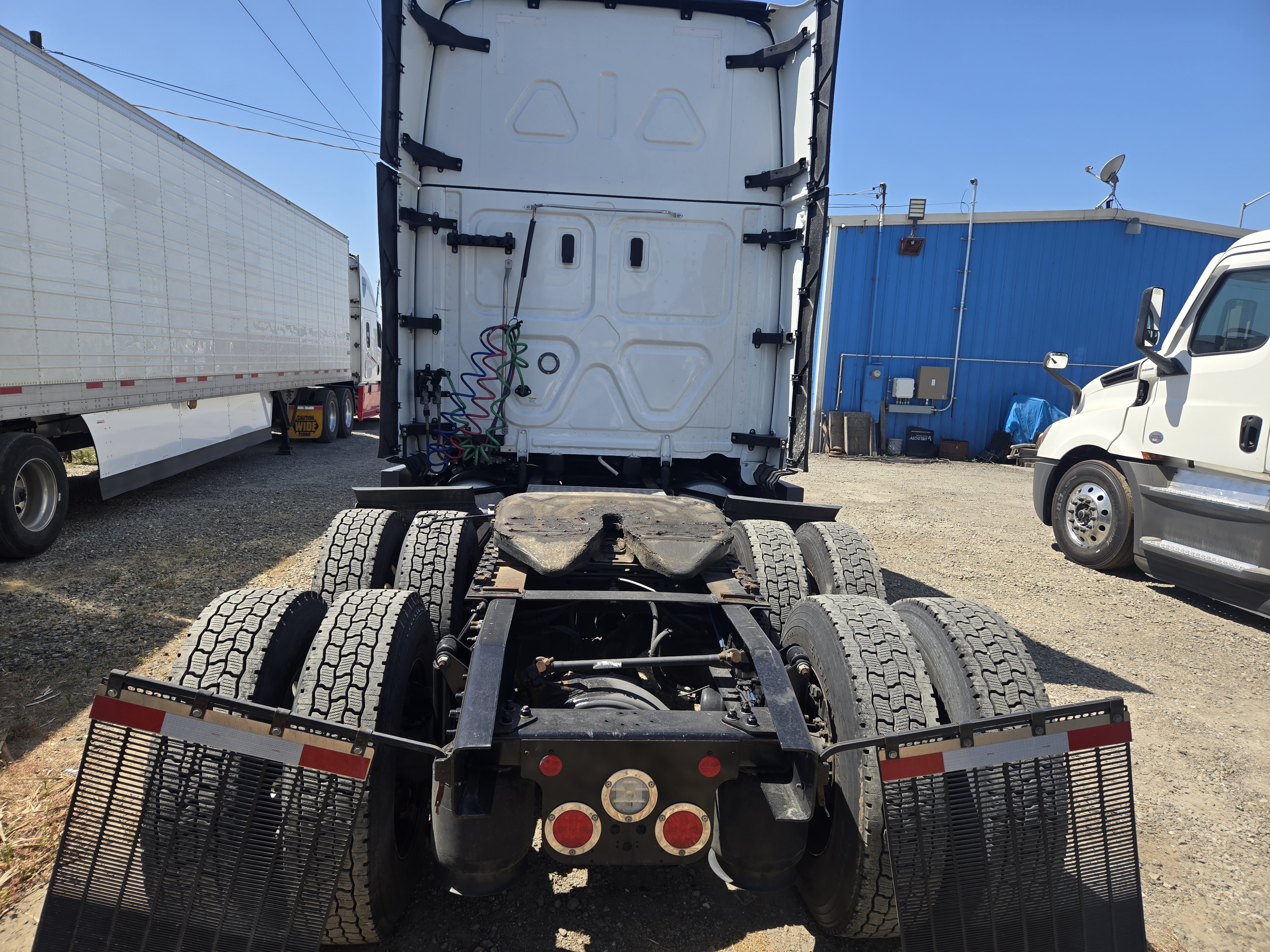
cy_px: 476
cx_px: 635
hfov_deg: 73.9
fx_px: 844
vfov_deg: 58.9
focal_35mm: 23
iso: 25
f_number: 1.8
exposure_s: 1/1286
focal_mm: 5.4
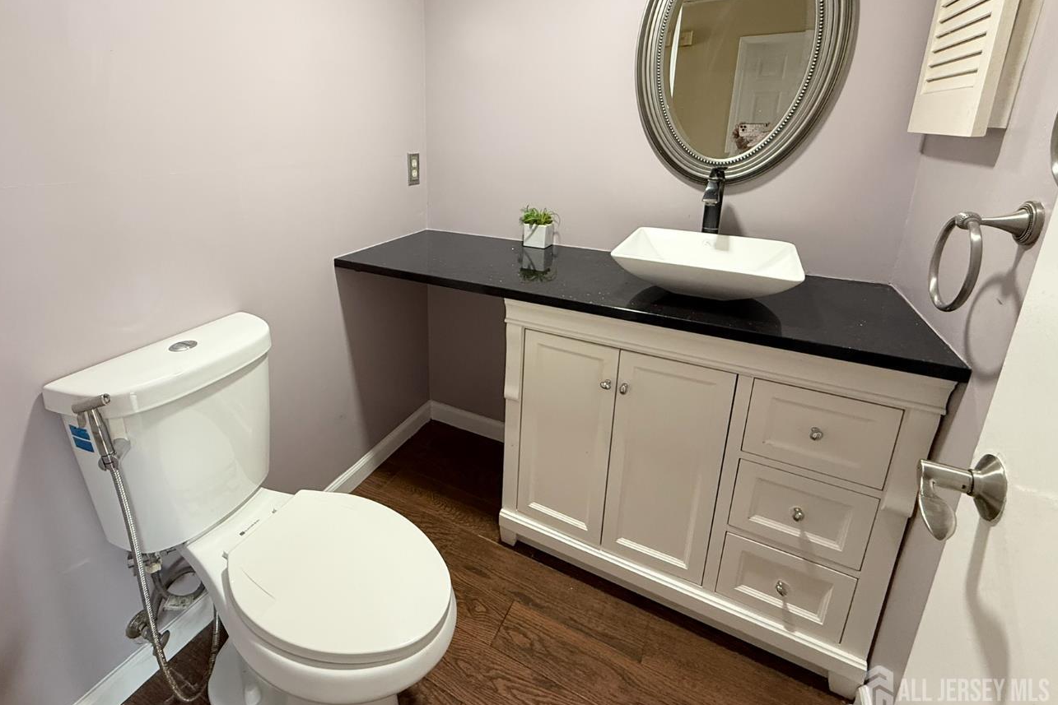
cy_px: 263
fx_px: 500
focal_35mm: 17
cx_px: 451
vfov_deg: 69.3
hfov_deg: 92.6
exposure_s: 1/60
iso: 200
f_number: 2.2
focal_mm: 2.22
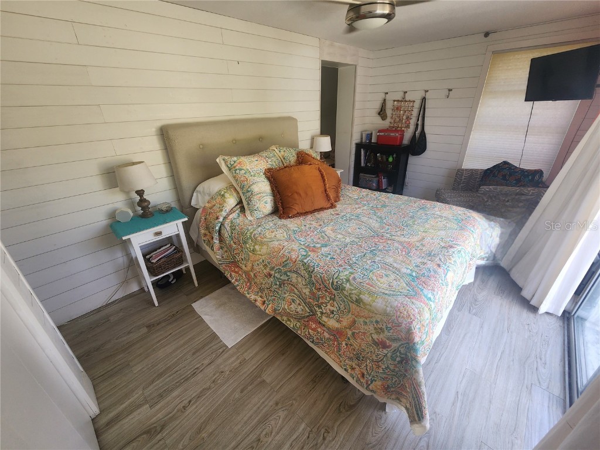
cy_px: 225
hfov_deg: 106.2
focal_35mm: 13
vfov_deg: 89.9
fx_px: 225
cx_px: 300
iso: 80
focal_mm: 2.2
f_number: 2.2
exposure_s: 1/120
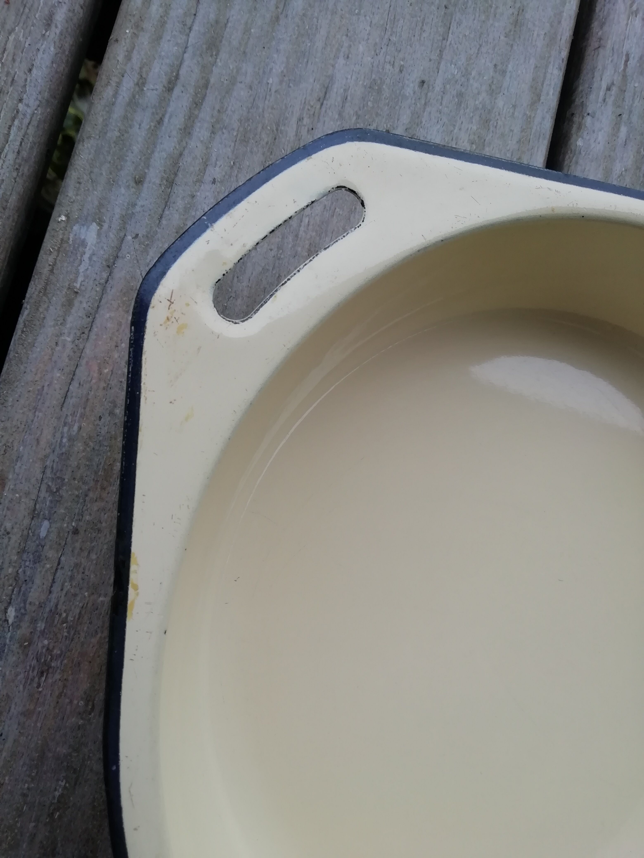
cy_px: 429
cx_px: 322
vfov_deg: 67.3
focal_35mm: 26
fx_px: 645
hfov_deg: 53.1
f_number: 2.2
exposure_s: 1/100
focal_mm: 3.21
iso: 64
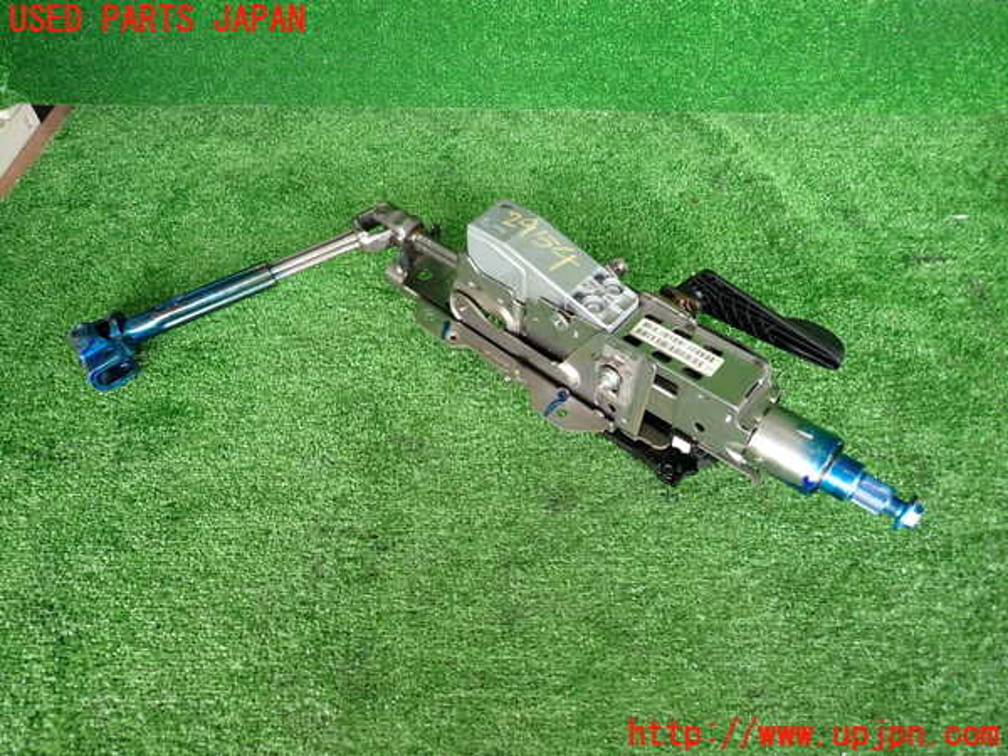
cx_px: 504
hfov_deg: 69.4
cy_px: 378
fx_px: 728
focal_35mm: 25
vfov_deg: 54.9
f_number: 2
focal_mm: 4.5
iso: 200
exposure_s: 1/100
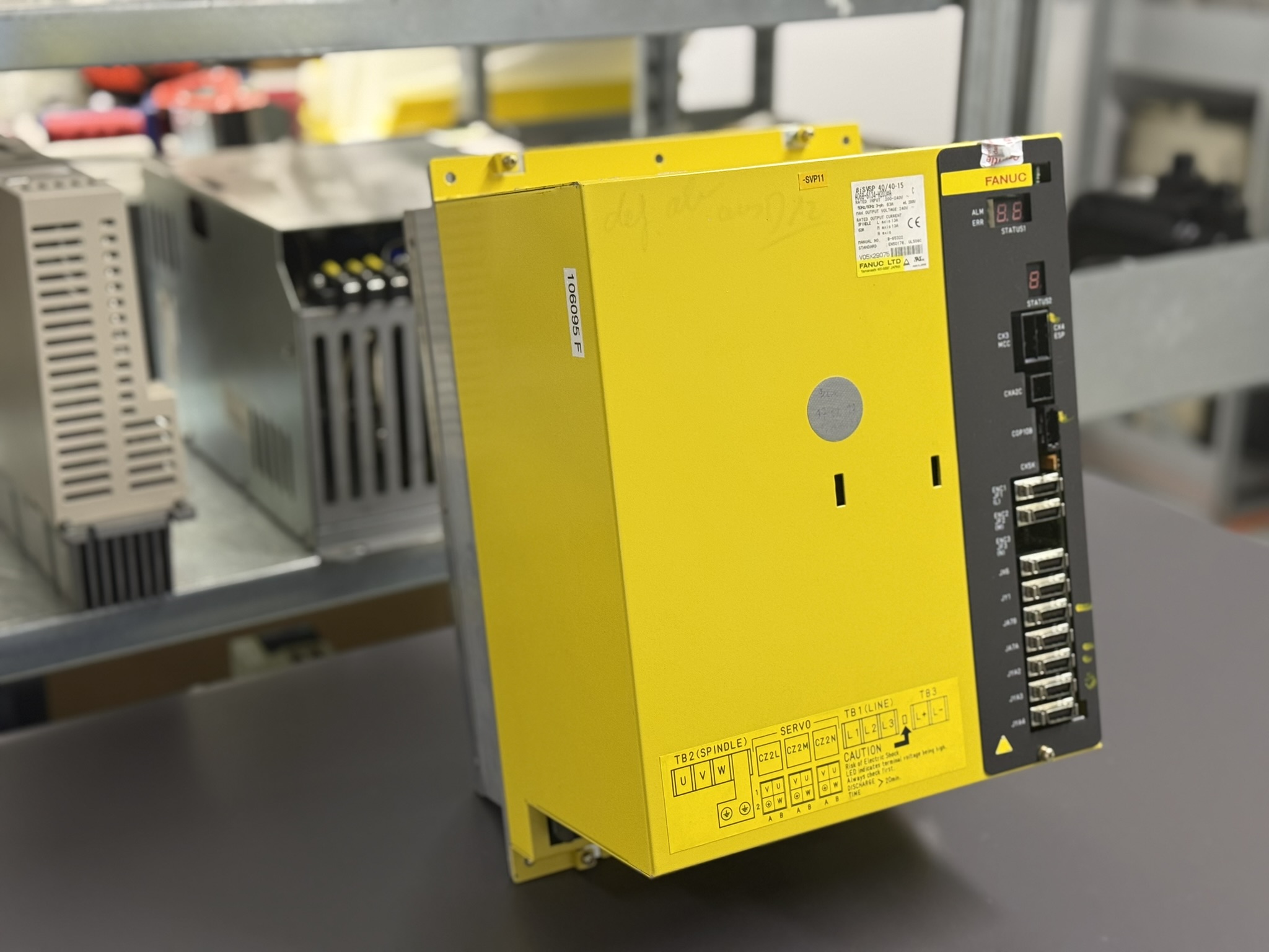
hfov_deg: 39.7
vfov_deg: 30.3
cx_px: 634
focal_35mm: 48
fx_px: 1760
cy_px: 476
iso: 200
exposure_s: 1/50
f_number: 1.78
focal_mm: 6.76
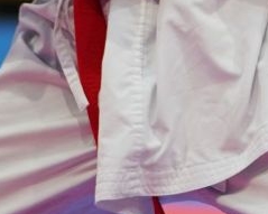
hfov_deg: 2.6
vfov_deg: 2.1
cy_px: -264
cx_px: 557
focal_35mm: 743
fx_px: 5891
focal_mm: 105
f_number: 2.8
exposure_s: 1/1000
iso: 1600
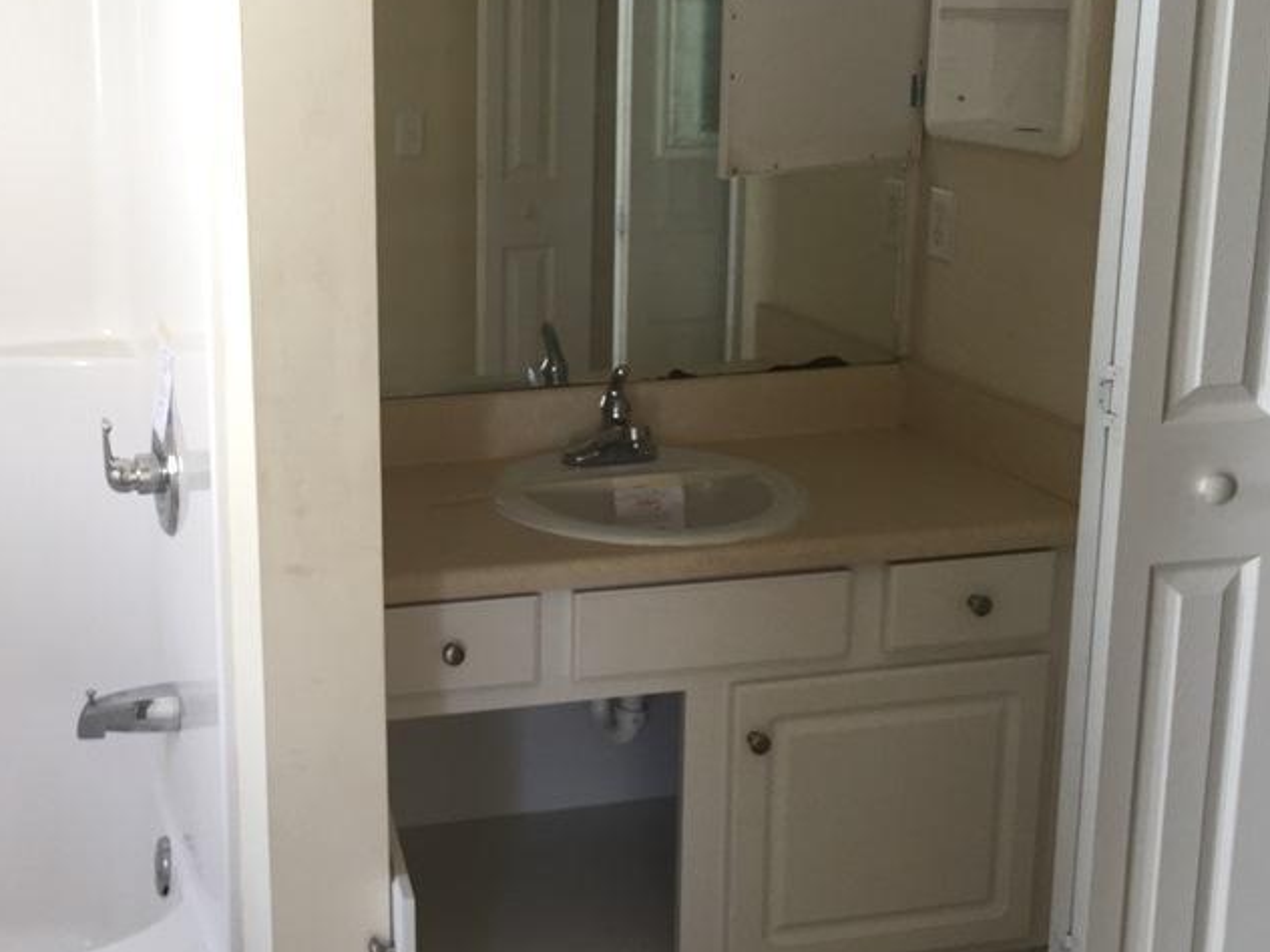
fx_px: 1724
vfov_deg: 30.9
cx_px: 279
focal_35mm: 47
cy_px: 424
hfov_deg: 39.1
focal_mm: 4.15
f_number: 2.2
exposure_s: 1/30
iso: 250
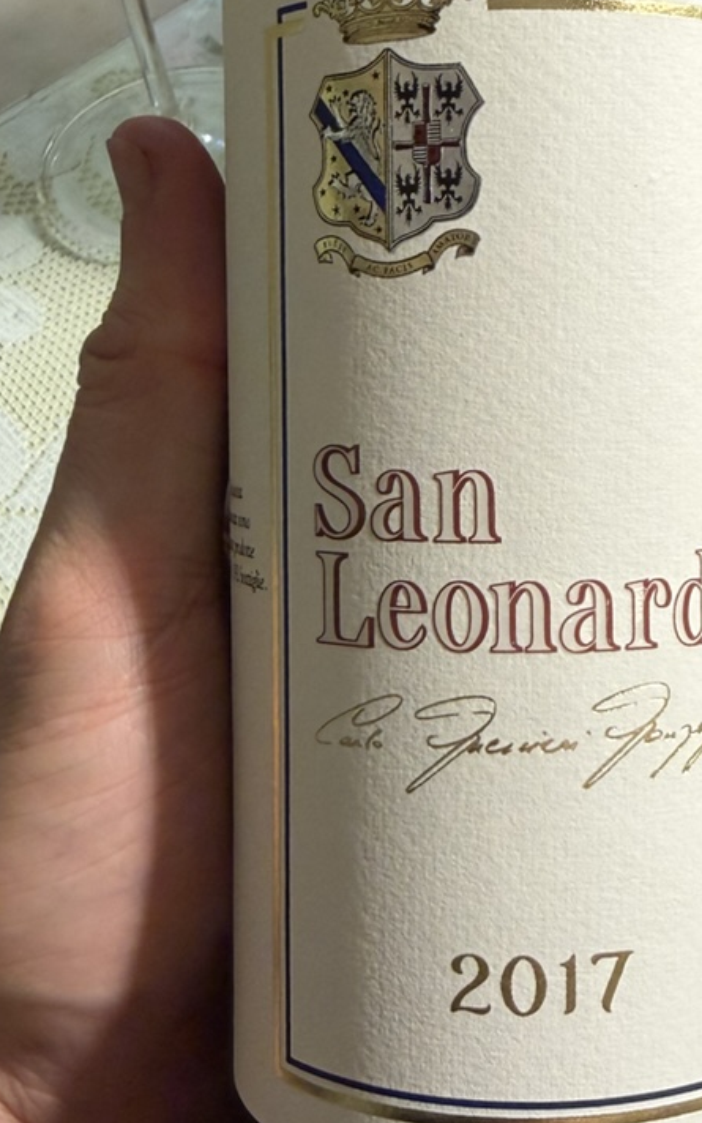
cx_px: 486
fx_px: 1531
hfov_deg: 25.6
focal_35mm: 50
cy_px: 486
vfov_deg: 40.2
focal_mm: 2.22
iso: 250
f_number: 2.2
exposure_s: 1/100
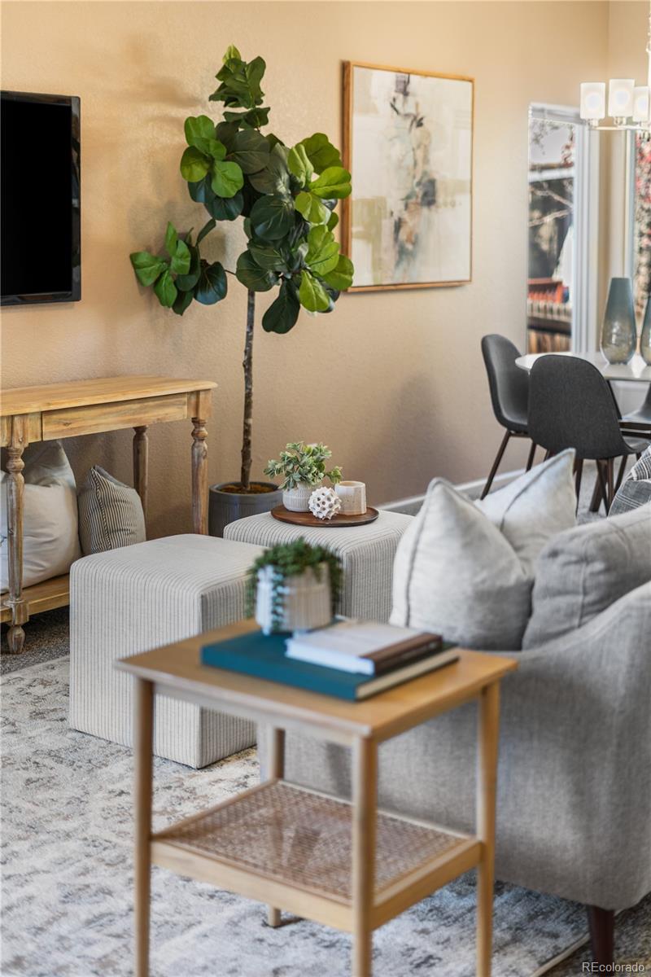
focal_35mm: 50
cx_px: 326
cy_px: 488
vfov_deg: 39.6
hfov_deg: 27.0
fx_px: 1356
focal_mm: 50
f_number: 1.8
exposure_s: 1/125
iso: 400
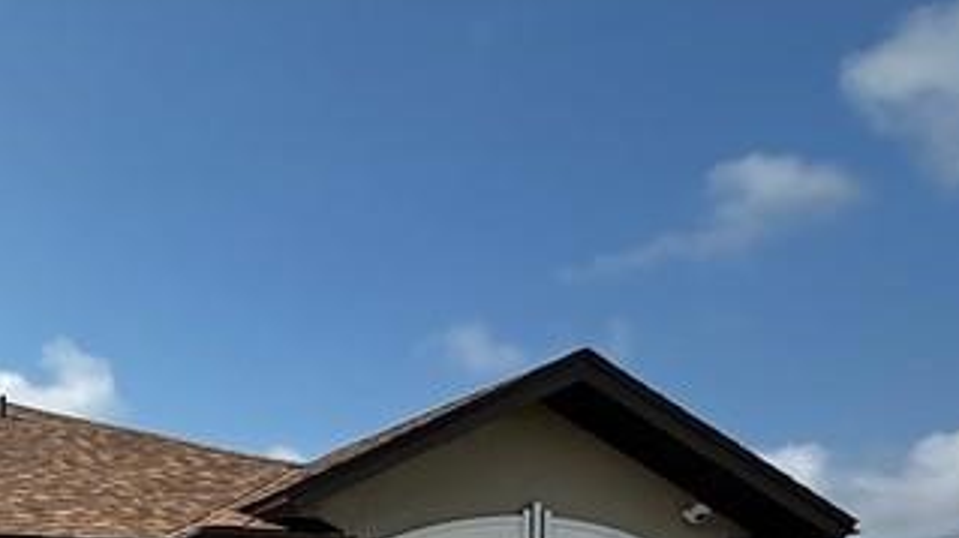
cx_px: -198
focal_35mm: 49
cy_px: 742
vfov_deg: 21.5
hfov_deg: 33.9
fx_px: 1245
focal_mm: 2.22
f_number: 2.2
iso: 40
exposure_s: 1/1171
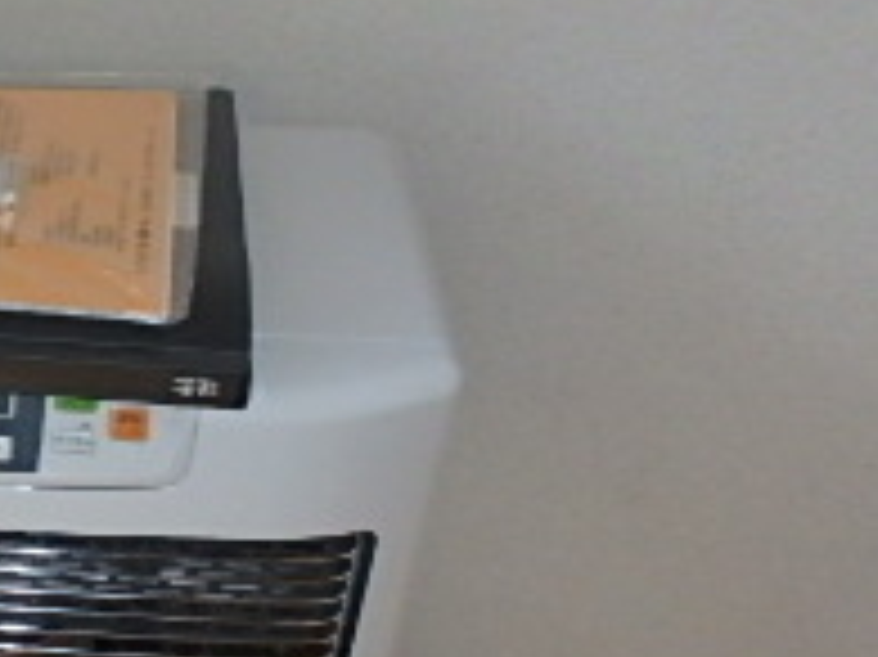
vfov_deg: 21.2
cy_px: 432
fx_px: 1749
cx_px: -293
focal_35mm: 69
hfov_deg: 24.3
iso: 400
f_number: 3.5
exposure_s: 1/30
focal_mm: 3.7
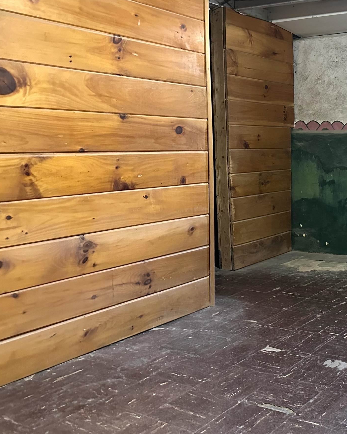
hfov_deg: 33.0
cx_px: 358
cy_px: 184
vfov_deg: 44.7
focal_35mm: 41
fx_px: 526
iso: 800
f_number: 1.78
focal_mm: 6.86
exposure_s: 1/40
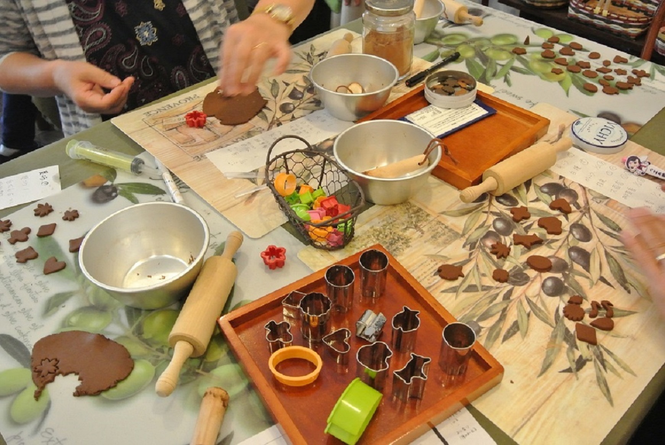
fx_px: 555
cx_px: 332
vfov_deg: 43.7
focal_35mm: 30
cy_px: 222
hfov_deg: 61.9
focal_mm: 11.4
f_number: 3.5
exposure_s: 1/30
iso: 1100
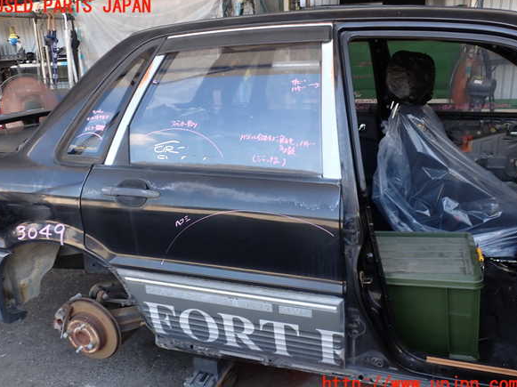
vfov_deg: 45.4
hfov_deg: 58.4
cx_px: 256
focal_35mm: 31
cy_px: 196
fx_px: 463
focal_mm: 5.4
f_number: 3.2
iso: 100
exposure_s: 1/60
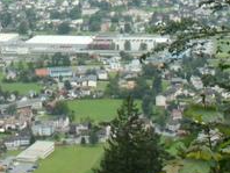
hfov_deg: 17.3
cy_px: -72
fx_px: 752
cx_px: 53
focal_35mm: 113
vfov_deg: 12.6
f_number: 7.1
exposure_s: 1/50
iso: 50
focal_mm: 5.86
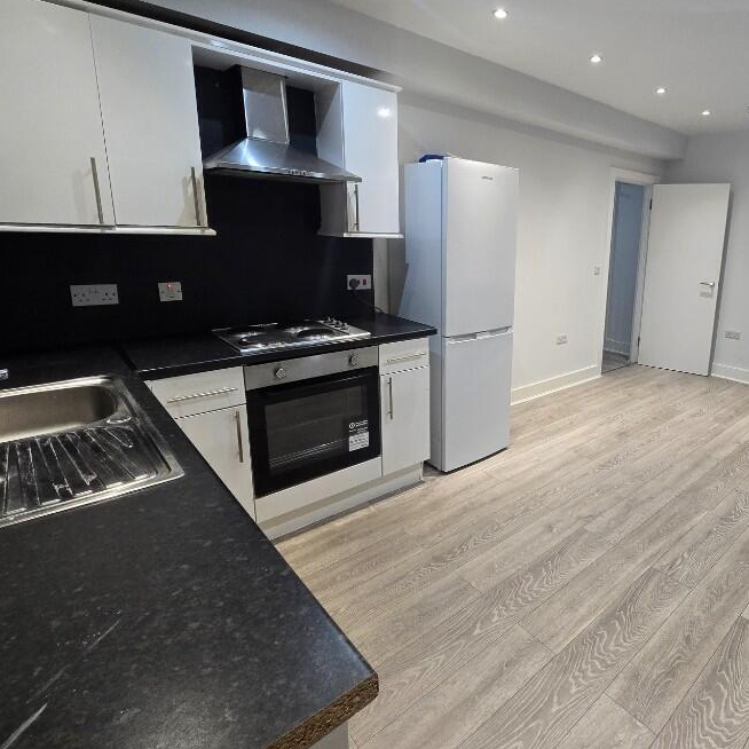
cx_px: 533
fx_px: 441
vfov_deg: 80.4
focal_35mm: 18
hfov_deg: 76.6
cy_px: 332
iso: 320
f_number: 2.2
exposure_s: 1/50
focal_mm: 2.2
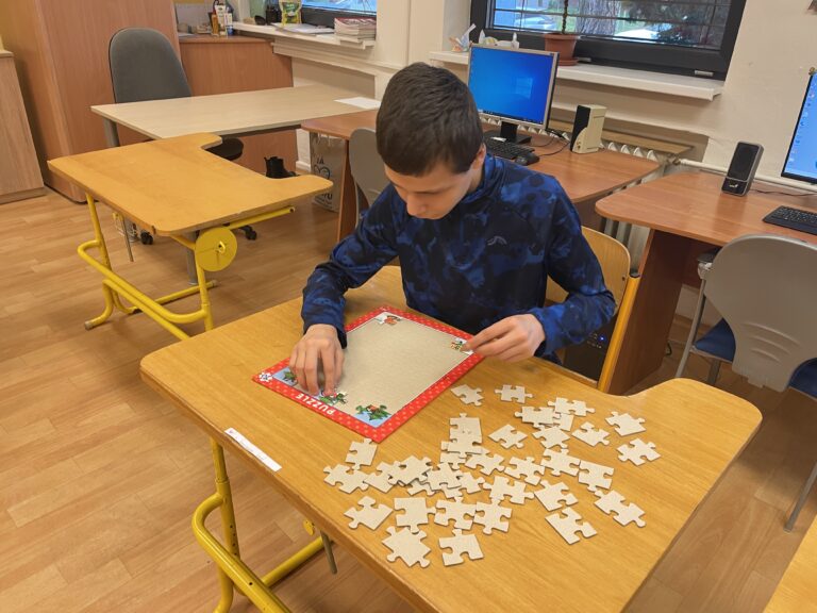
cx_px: 408
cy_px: 306
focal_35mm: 26
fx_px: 614
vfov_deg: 53.1
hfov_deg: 67.3
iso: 64
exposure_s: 1/50
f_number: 1.6
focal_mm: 4.2
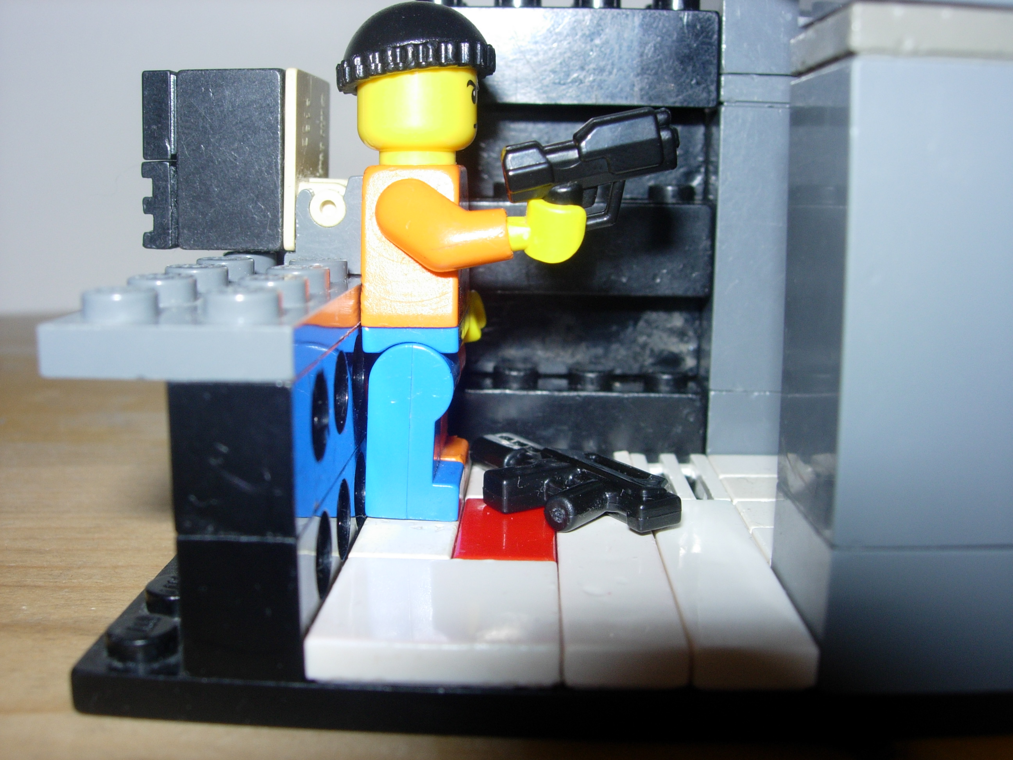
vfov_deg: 37.7
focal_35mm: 38
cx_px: 506
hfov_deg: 49.0
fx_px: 1112
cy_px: 380
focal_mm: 7.8
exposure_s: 1/64
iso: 79
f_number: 4.8
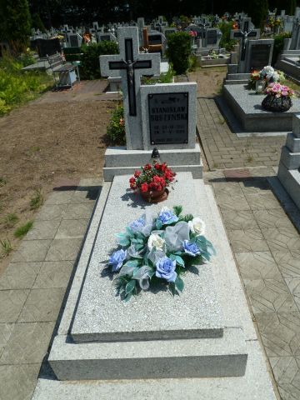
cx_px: 150
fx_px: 289
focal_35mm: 25
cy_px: 200
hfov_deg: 54.9
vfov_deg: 69.4
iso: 80
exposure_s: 1/500
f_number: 5.6
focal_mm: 4.1
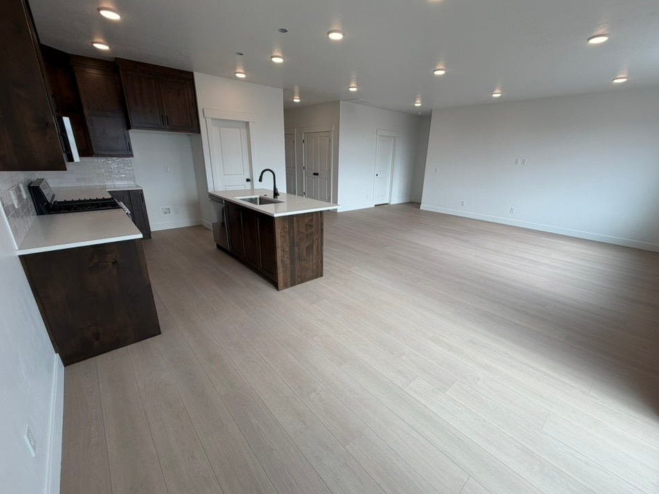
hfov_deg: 98.1
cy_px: 249
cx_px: 344
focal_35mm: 15
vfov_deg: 81.7
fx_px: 286
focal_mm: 2.22
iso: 25
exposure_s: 1/120
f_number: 2.2
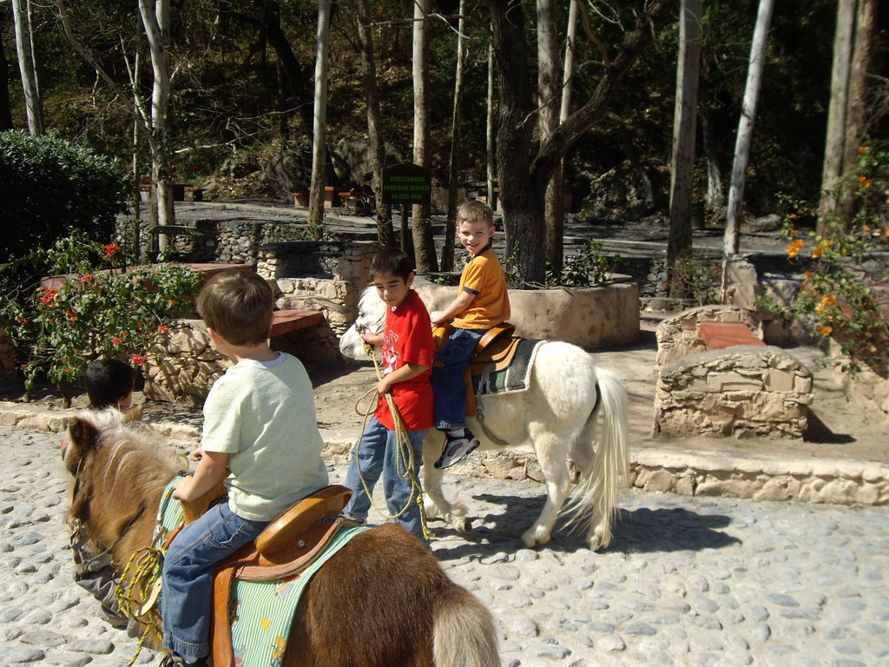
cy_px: 334
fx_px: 976
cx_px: 444
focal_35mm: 38
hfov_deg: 49.0
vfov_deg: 37.7
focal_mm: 6.2
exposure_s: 1/640
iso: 100
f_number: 4.3
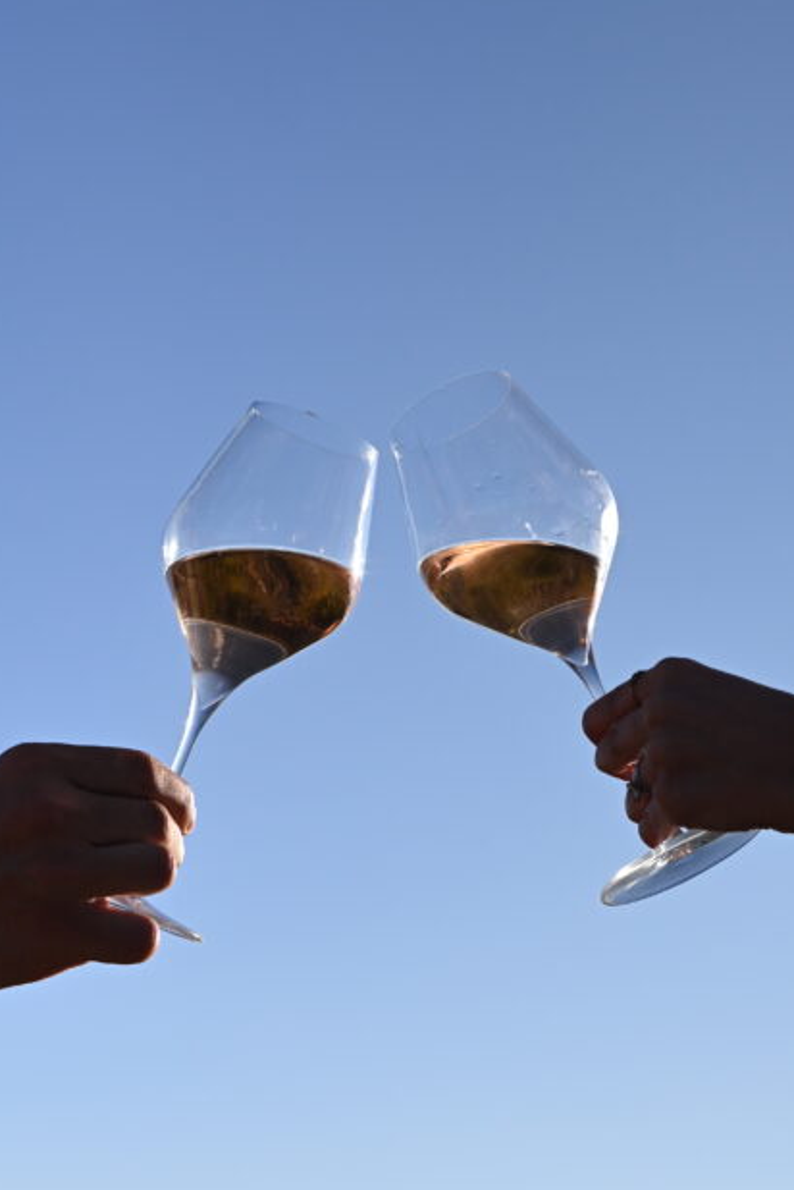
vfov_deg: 24.4
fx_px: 2743
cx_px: 430
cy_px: 777
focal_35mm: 83
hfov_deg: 16.5
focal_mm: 50
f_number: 5
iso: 400
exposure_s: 1/5000
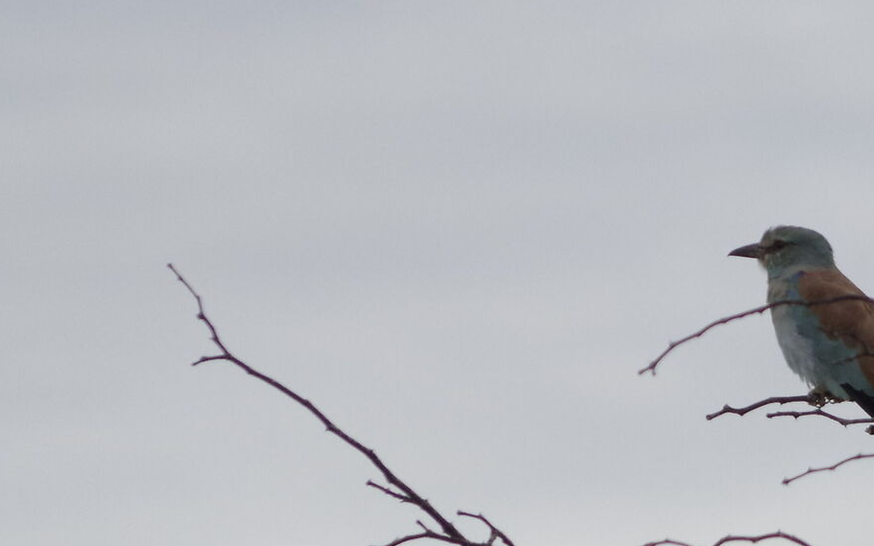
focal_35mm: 870
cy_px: 363
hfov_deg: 2.4
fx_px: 20722
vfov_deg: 1.5
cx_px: 910
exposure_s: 1/8000
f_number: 5.6
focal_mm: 210
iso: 1250
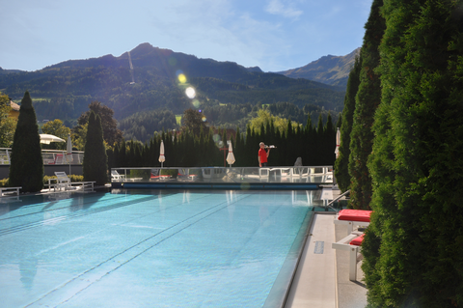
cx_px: 232
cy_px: 154
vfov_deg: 47.8
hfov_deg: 67.4
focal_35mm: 27
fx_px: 347
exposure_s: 1/160
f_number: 13
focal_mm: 18
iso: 200
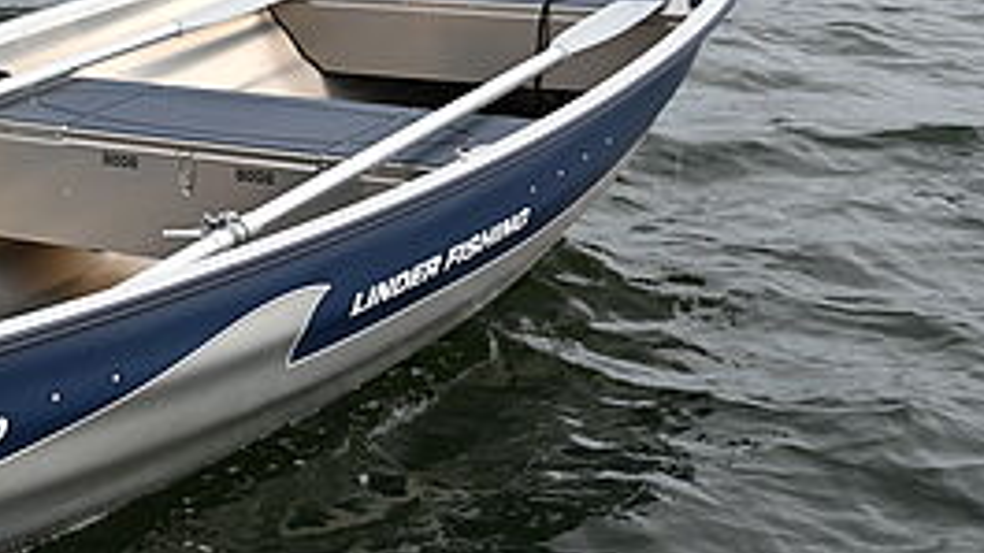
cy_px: 132
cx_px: -7
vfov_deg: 12.6
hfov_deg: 21.4
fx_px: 2505
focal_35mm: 96
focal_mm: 38
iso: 100
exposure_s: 1/320
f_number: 6.3
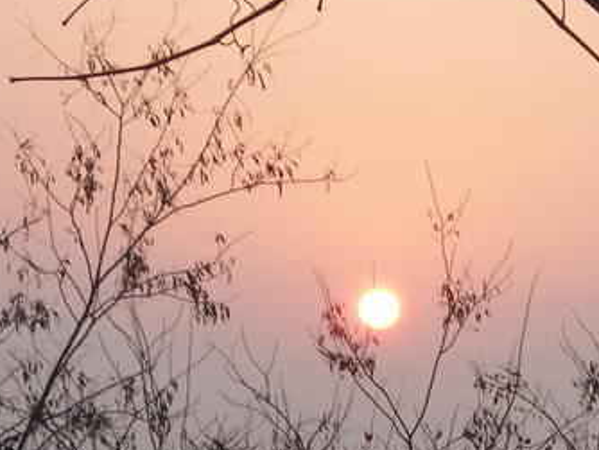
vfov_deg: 6.1
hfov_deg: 8.1
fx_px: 4208
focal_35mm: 243
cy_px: 315
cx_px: 484
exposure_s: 1/39.6
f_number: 5.3
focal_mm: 19.2
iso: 50
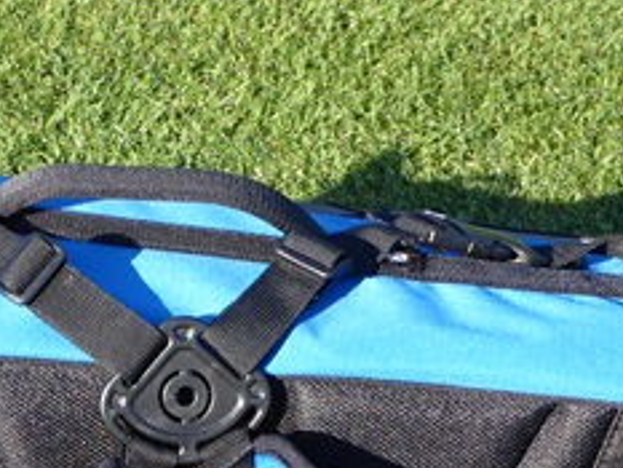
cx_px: 198
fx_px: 2773
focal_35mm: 154
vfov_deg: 9.5
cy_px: 615
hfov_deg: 12.8
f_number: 4.1
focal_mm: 9.6
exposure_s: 1/160
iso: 80
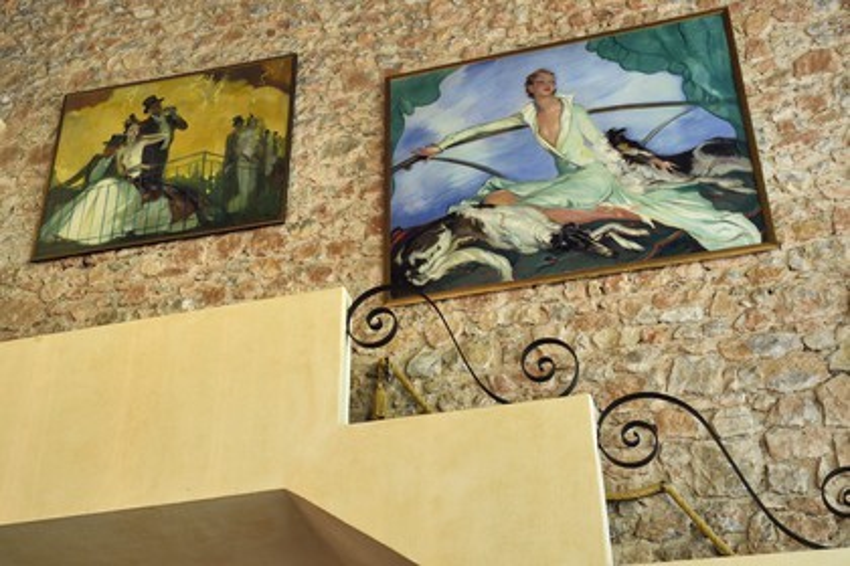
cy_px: 283
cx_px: 425
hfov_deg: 41.1
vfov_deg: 28.1
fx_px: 1133
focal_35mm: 48
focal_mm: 48
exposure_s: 1/80
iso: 800
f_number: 4.5
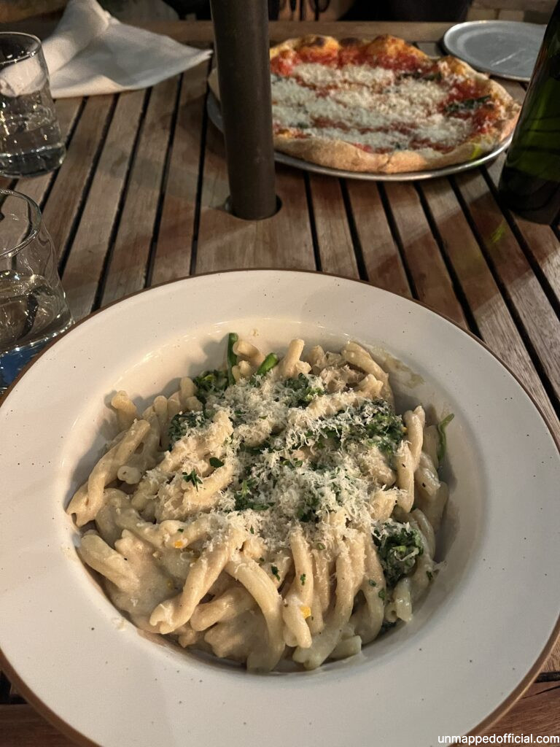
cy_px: 374
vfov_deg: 67.3
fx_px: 561
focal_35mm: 26
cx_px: 280
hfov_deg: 53.1
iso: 640
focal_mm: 5.1
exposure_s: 1/30
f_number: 1.6
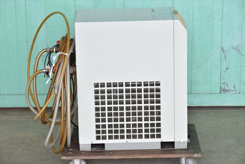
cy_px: 82
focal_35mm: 120
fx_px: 817
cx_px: 122
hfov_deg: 17.1
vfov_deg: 11.4
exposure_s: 1/400
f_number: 6.3
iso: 1250
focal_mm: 80
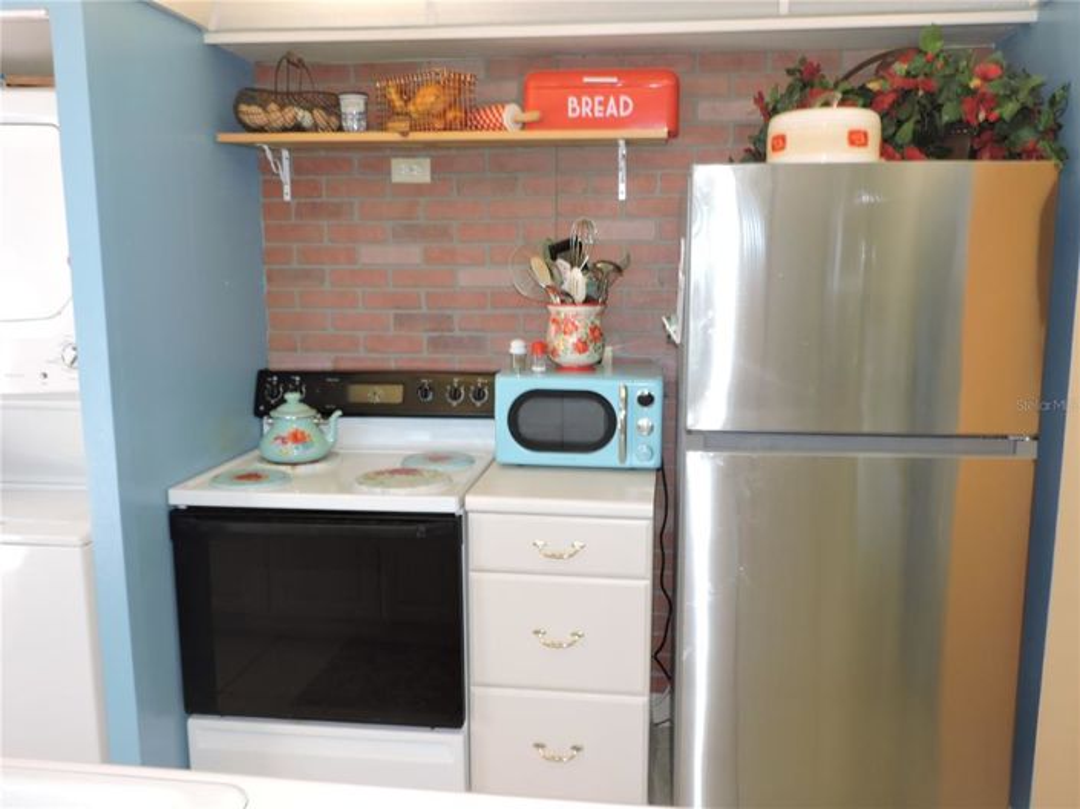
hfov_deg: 60.0
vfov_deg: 46.8
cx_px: 540
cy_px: 404
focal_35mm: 30
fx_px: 936
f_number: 3.1
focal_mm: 5.4
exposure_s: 1/30
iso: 200
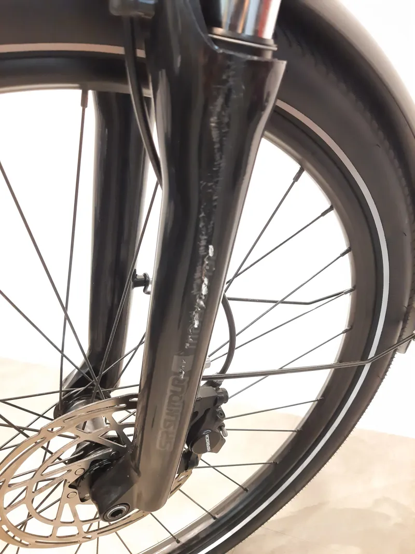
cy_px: 277
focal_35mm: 26
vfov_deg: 67.3
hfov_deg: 53.0
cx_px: 208
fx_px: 416
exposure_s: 1/50
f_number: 1.7
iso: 400
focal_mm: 3.93
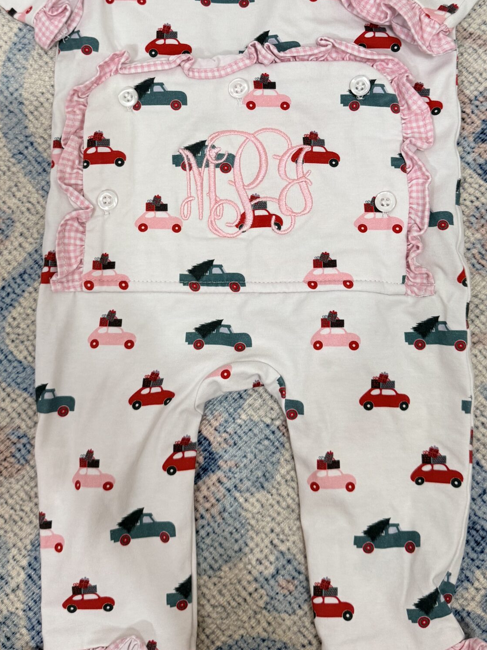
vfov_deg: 44.8
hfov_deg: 35.1
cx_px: 237
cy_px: 193
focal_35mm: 41
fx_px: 769
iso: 200
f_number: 1.78
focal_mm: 6.76
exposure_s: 1/60
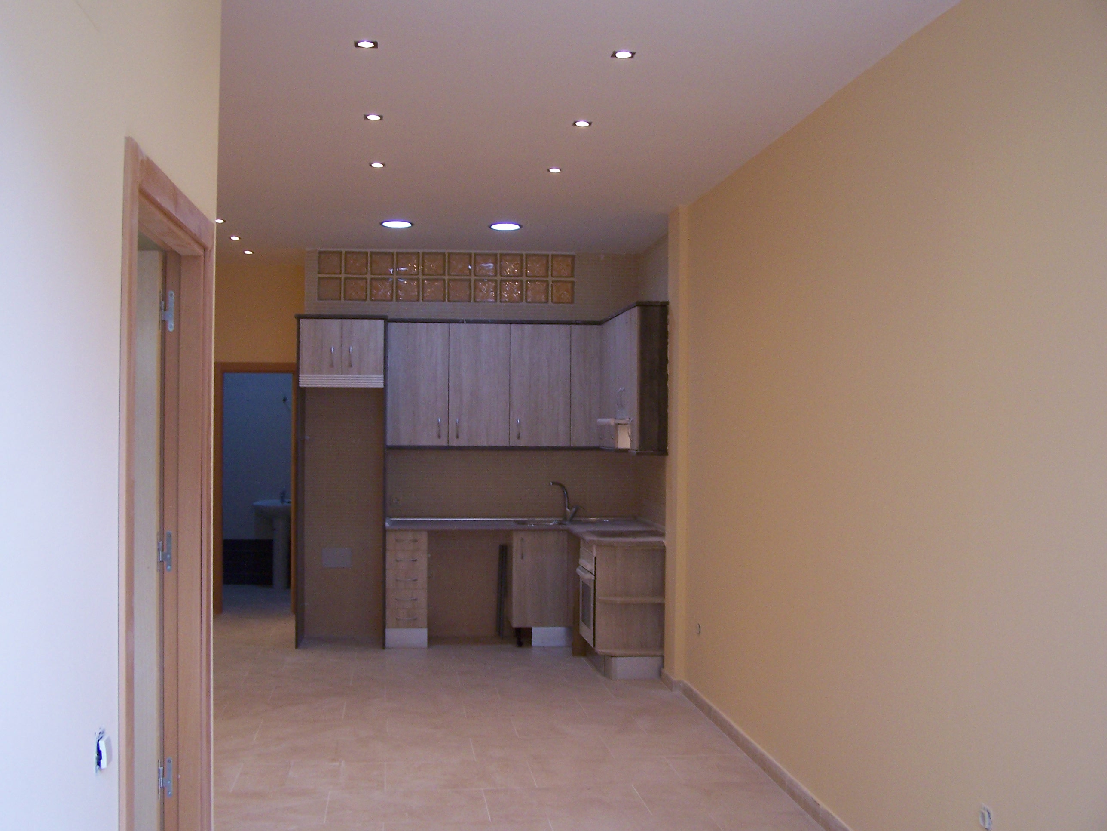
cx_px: 554
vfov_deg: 37.7
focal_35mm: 38
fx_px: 1215
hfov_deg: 49.0
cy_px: 416
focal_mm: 6.3
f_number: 2.8
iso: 140
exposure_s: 1/50
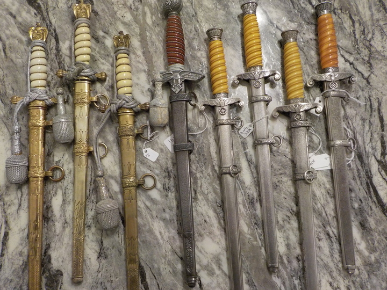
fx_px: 335
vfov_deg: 46.8
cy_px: 145
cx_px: 194
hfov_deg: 60.0
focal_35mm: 30
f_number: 3.3
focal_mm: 4.1
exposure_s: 1/30
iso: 400
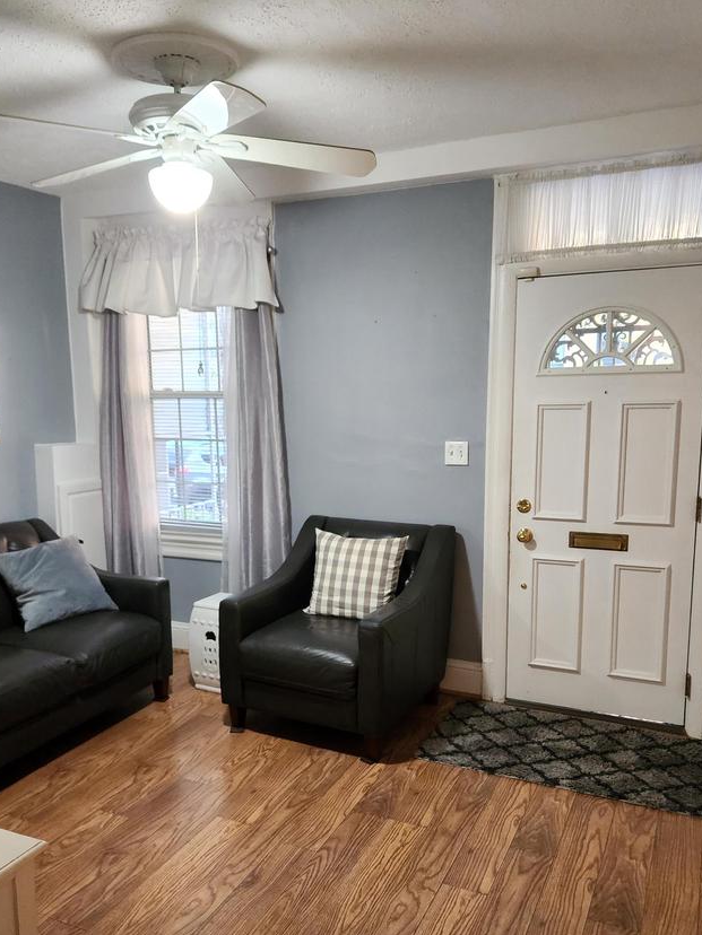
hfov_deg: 46.7
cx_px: 315
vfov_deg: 59.7
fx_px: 811
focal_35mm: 30
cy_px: 536
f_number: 1.8
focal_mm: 5.4
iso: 1000
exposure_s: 1/120
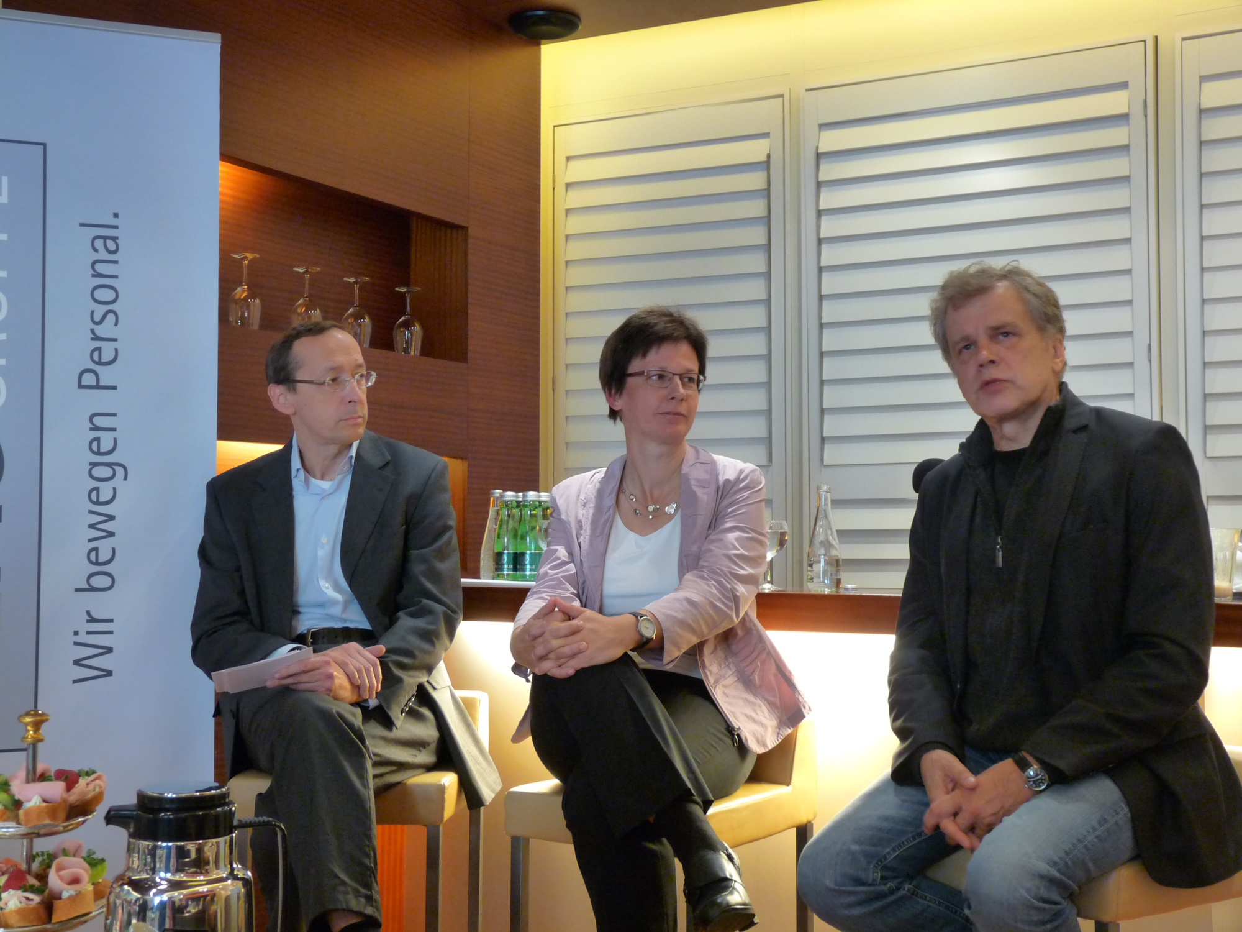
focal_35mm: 46
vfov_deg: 31.5
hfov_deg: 41.2
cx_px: 621
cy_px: 466
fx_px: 1650
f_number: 3.2
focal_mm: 8.2
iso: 400
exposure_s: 1/10
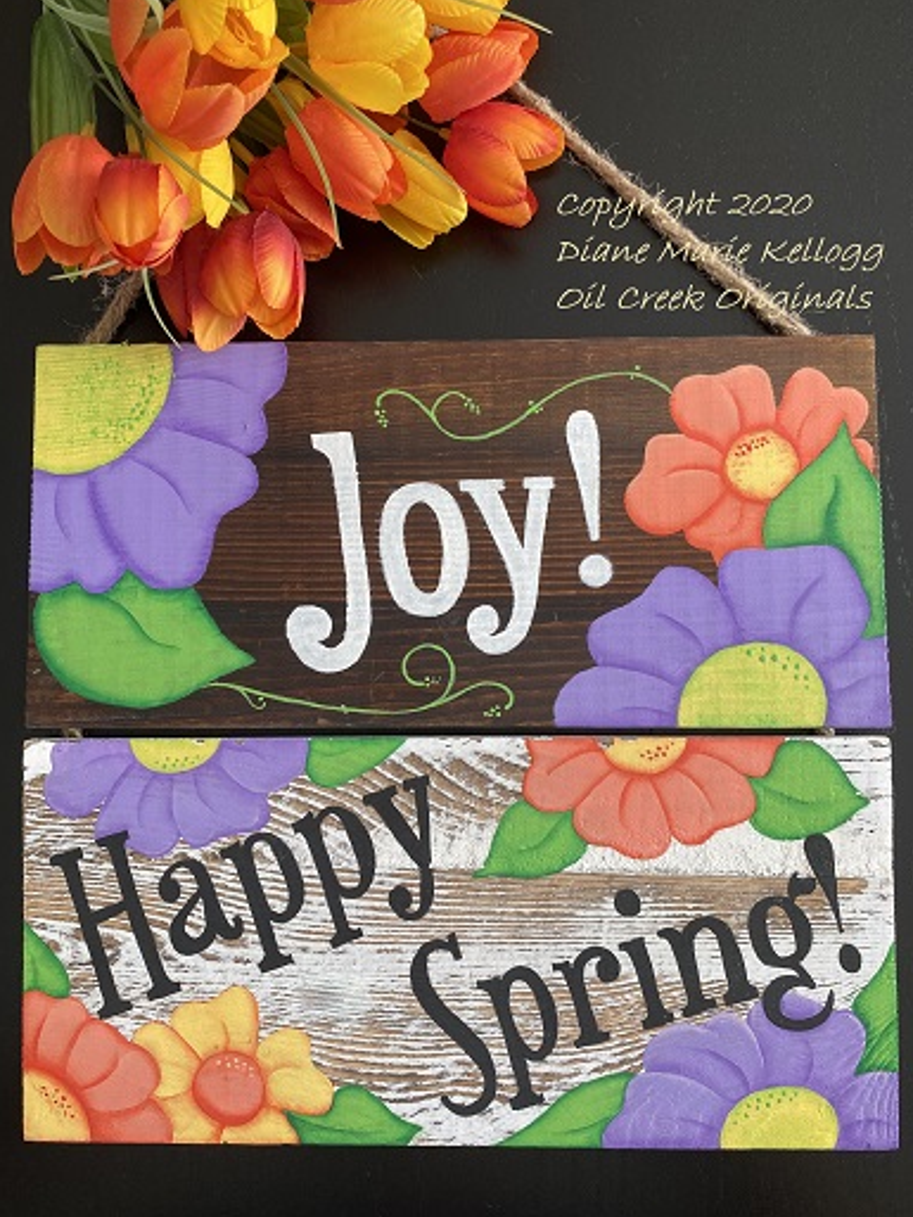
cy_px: 618
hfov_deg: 51.4
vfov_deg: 65.3
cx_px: 448
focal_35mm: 27
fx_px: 949
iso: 100
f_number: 1.8
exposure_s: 1/120
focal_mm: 4.25
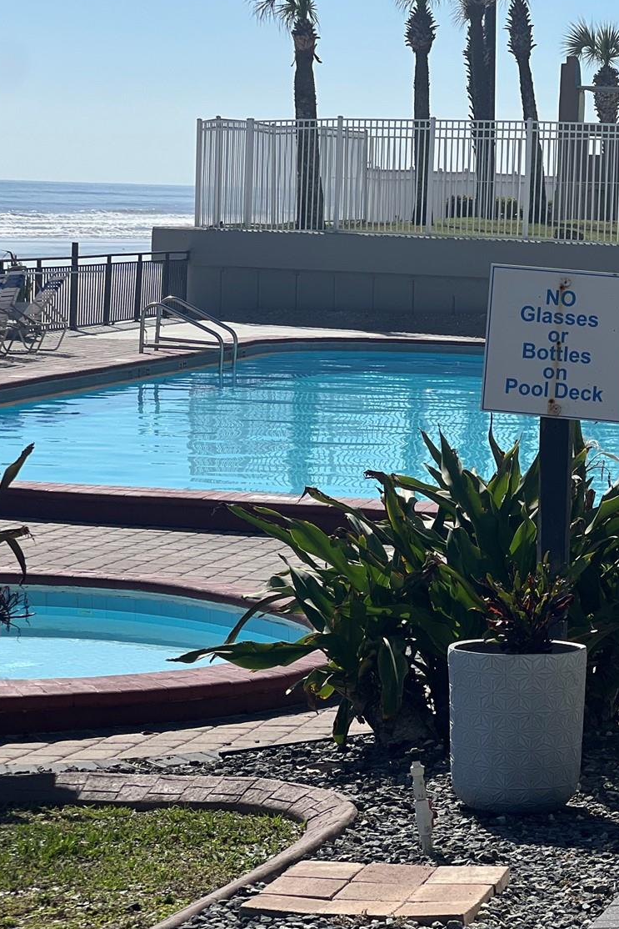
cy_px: 460
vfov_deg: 17.8
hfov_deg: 11.9
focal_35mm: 115
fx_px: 2965
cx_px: 402
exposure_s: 1/1672
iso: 32
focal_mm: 9
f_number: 2.8
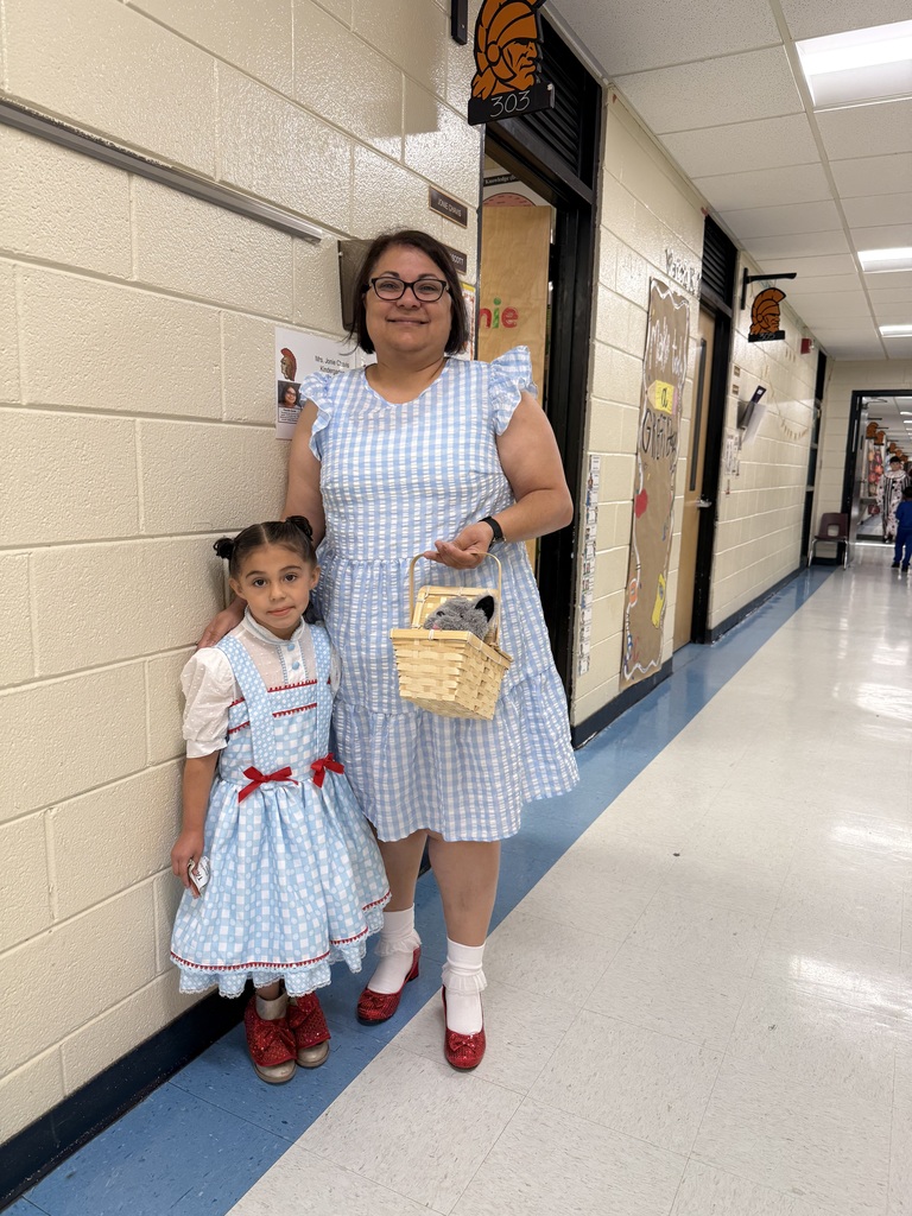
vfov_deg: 71.6
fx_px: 843
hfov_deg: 56.8
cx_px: 456
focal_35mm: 24
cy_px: 608
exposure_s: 1/120
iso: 125
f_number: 1.78
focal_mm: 6.76
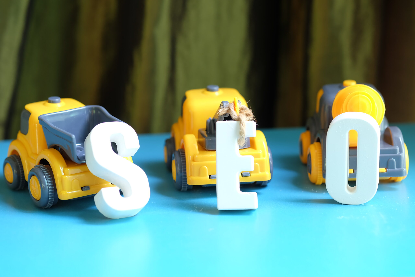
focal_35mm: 90
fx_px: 1037
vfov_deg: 15.2
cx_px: 208
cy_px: 138
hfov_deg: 22.6
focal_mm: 60
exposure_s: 1/14
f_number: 3.2
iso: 320
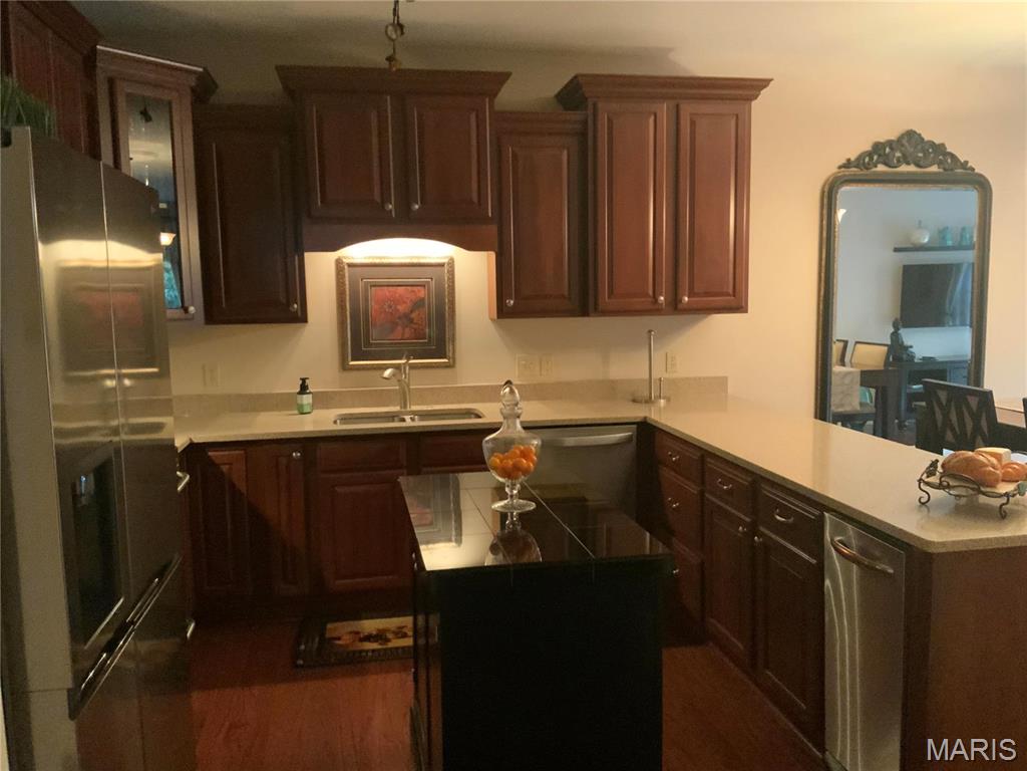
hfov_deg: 61.7
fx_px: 860
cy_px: 386
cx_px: 514
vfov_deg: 48.2
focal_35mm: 29
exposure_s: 1/30
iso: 500
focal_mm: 3
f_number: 1.8
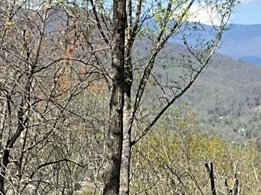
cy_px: 258
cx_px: 235
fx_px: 1198
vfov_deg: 9.2
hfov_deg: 12.3
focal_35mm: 159
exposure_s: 1/1377
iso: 25
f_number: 1.8
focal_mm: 3
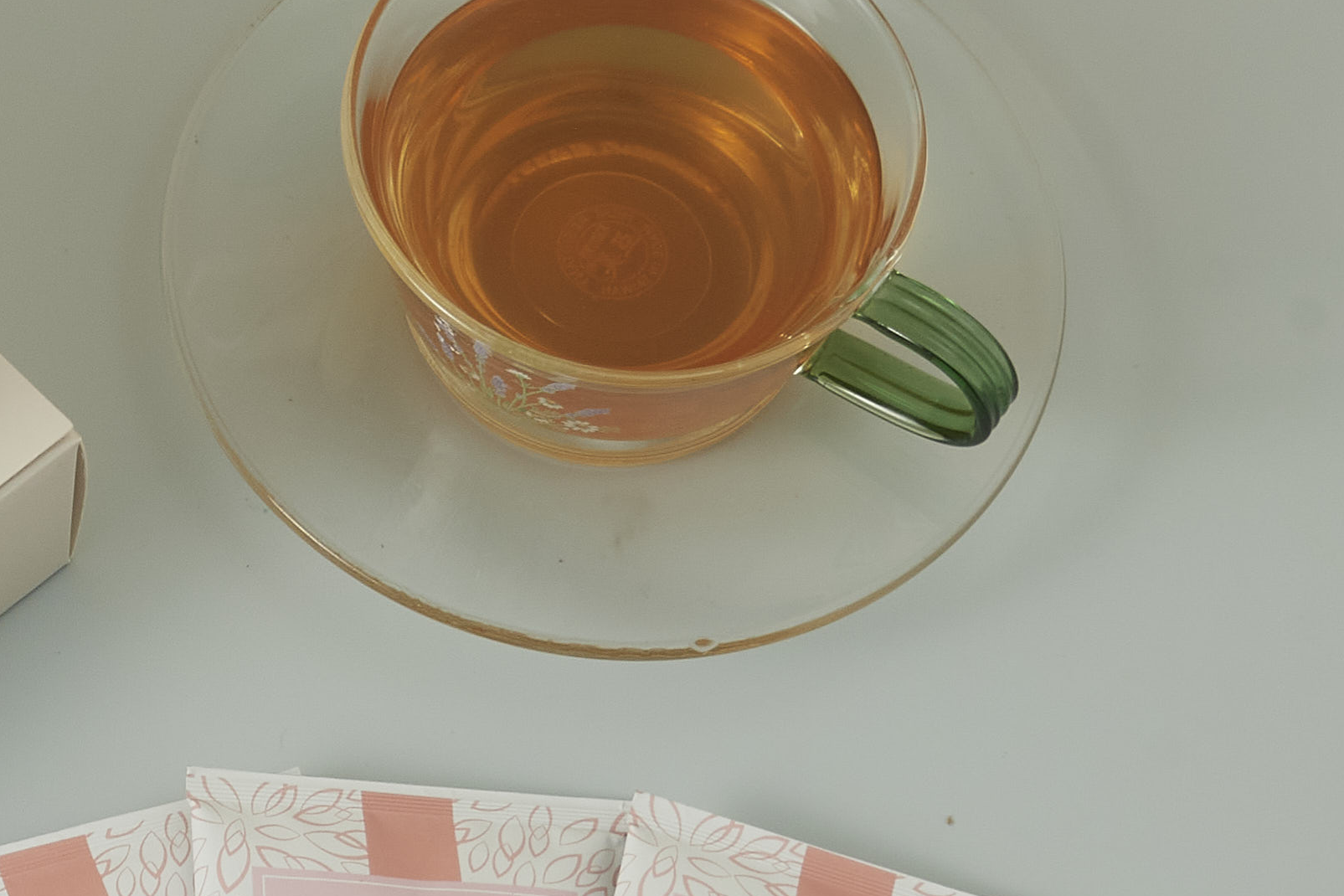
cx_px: -200
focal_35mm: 181
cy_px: 360
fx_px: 6746
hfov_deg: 11.2
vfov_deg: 7.6
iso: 100
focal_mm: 35
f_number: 11
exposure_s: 1/160
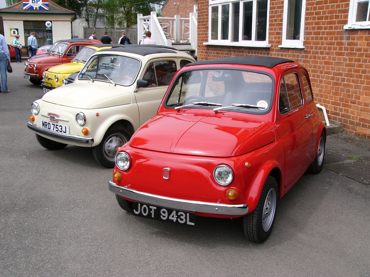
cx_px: 185
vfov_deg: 35.1
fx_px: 438
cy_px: 138
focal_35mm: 41
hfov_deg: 45.8
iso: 50
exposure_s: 1/400
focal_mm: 6.8
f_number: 4
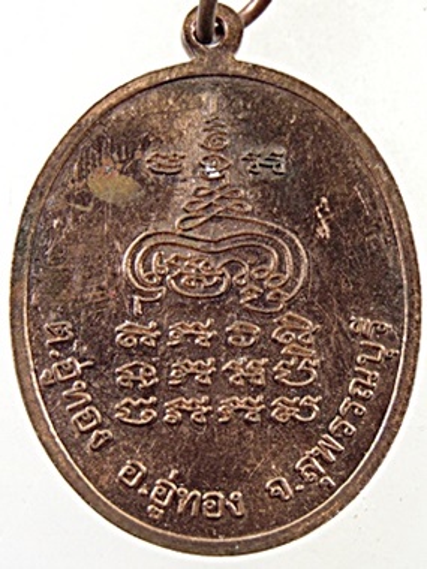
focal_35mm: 42
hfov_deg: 34.3
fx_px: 691
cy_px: 284
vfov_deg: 44.8
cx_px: 214
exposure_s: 1/30
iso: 80
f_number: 3.3
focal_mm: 7.6
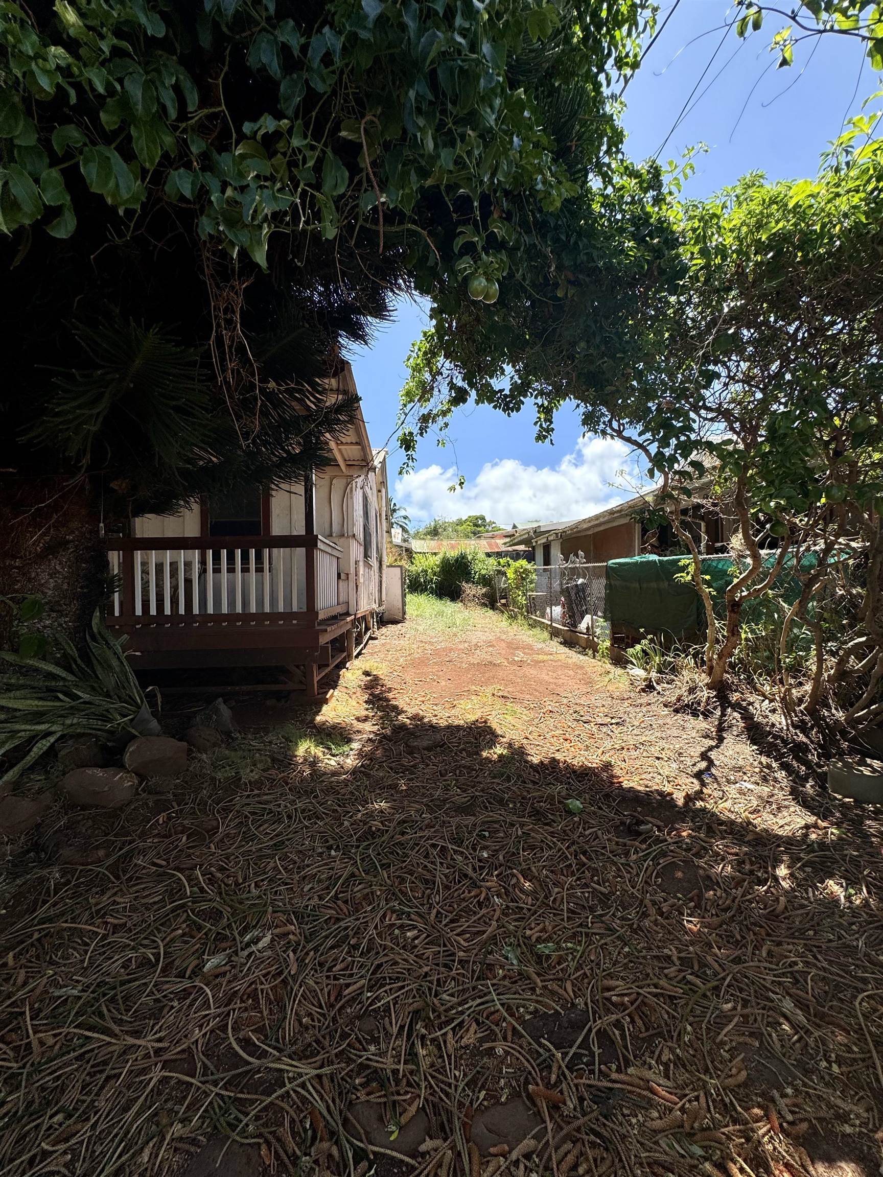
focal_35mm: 14
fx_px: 476
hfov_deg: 85.7
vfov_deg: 102.1
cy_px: 588
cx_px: 442
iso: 50
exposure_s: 1/1094
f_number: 2.2
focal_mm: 2.22
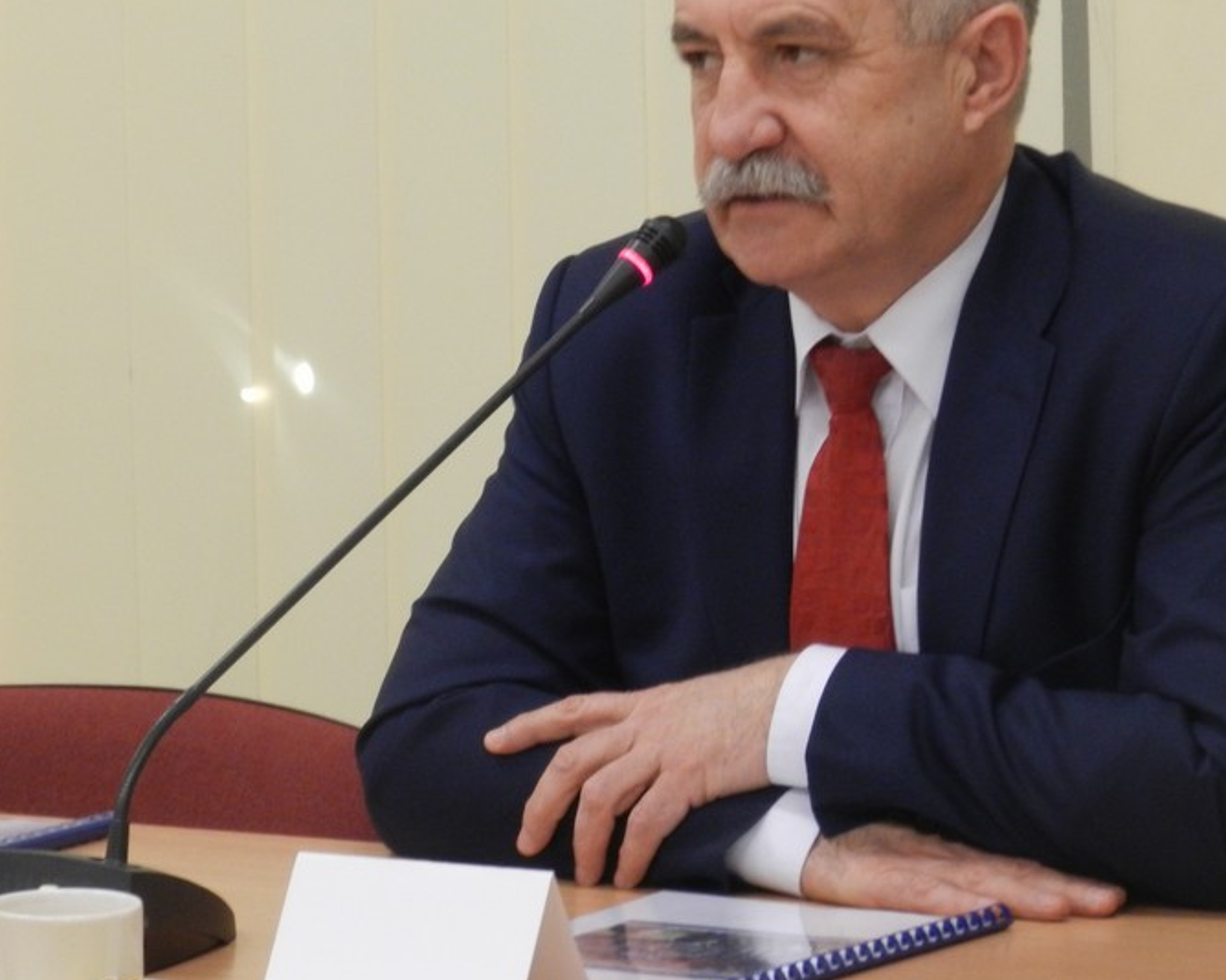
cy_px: 402
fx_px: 10374
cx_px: 677
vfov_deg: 5.4
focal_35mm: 286
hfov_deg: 6.8
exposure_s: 1/15
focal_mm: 34
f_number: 5.5
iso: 400
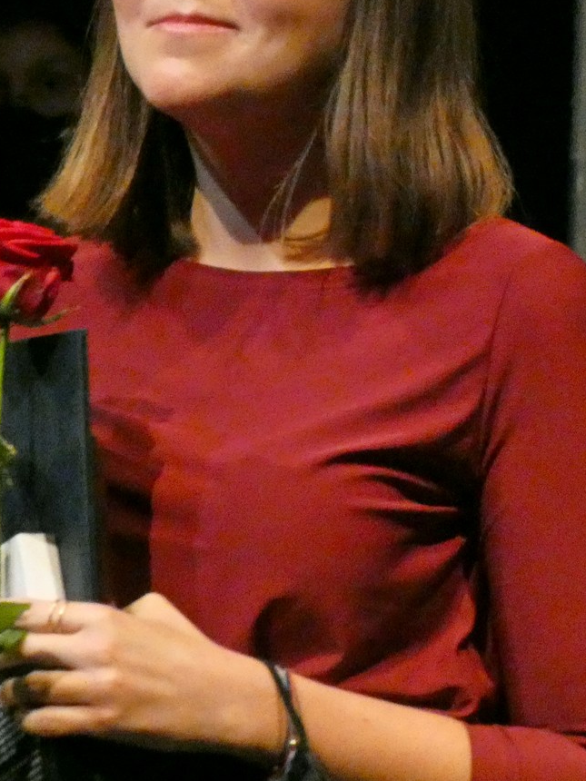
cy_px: 252
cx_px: 379
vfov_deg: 3.7
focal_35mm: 531
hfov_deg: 2.8
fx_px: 11985
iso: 1600
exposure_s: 1/40
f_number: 5.5
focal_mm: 39.9
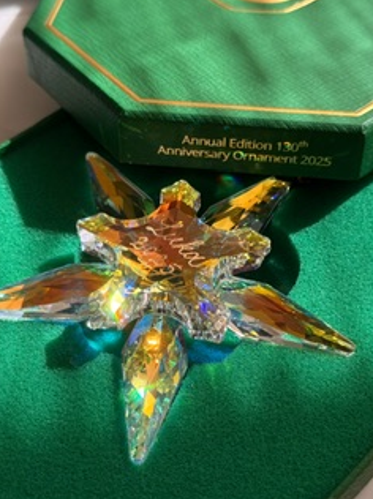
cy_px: 245
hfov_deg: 28.0
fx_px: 749
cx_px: 172
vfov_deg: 36.9
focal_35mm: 52
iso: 80
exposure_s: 1/307
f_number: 1.78
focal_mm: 6.76
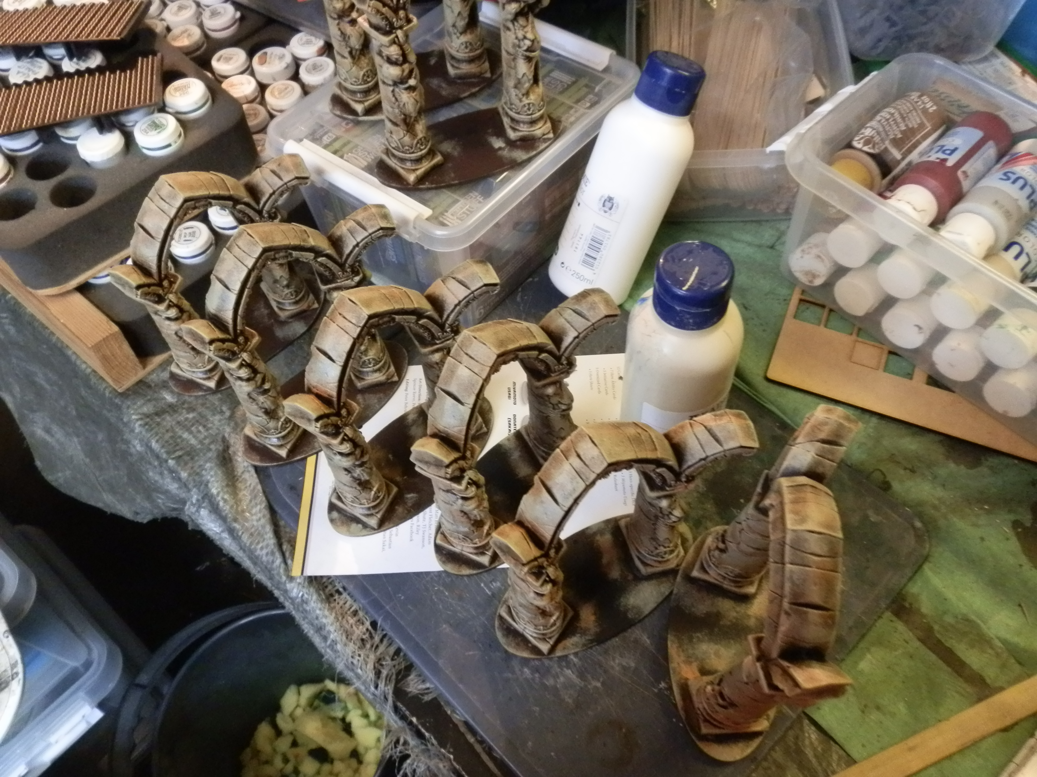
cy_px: 388
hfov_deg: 63.4
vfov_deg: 49.7
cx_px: 518
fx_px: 839
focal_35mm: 28
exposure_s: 1/25
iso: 400
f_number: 3.1
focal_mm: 5
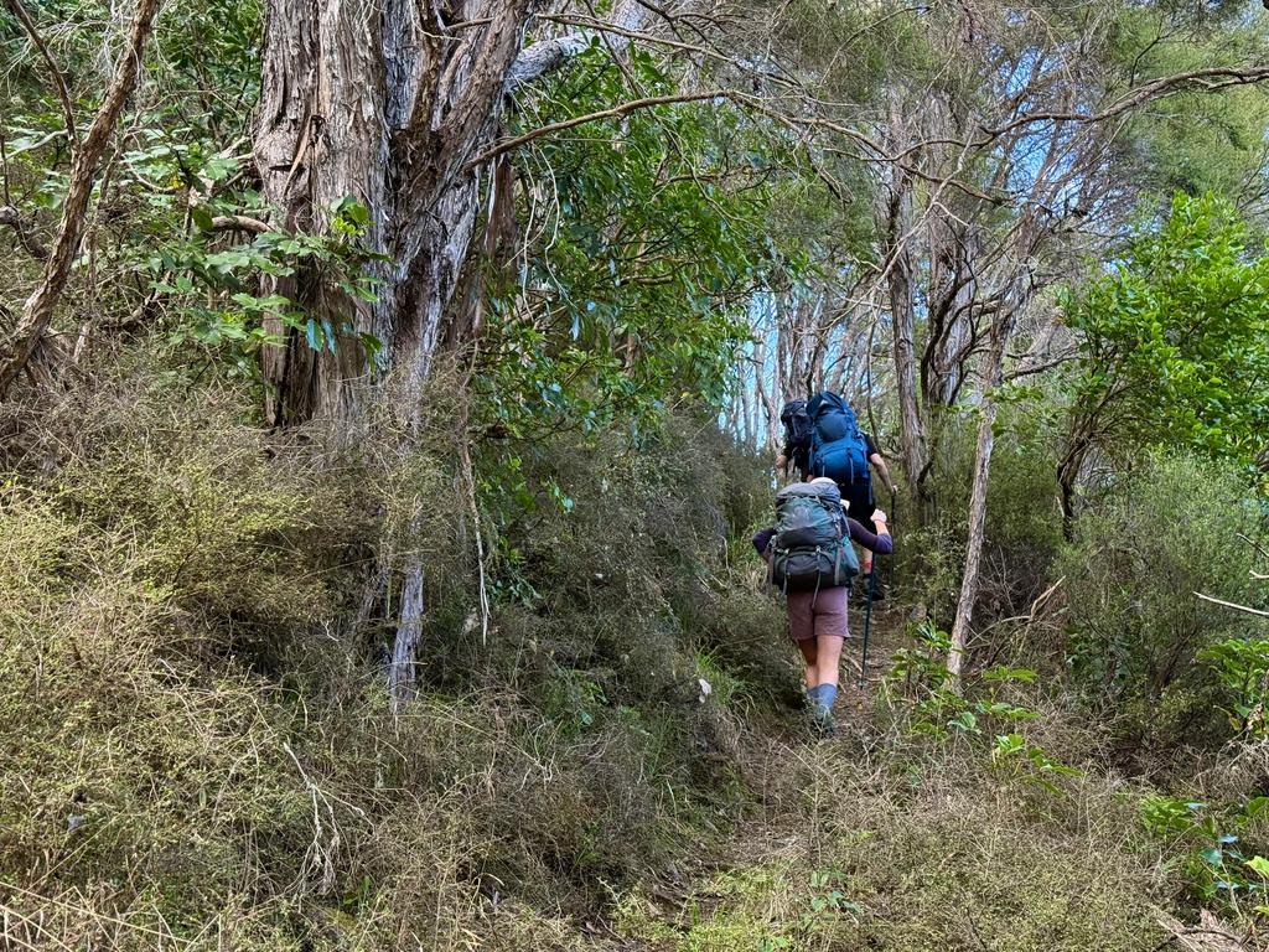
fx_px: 1760
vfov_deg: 30.3
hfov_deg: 39.7
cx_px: 634
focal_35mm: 48
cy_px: 476
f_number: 1.78
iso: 160
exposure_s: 1/129
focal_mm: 6.76
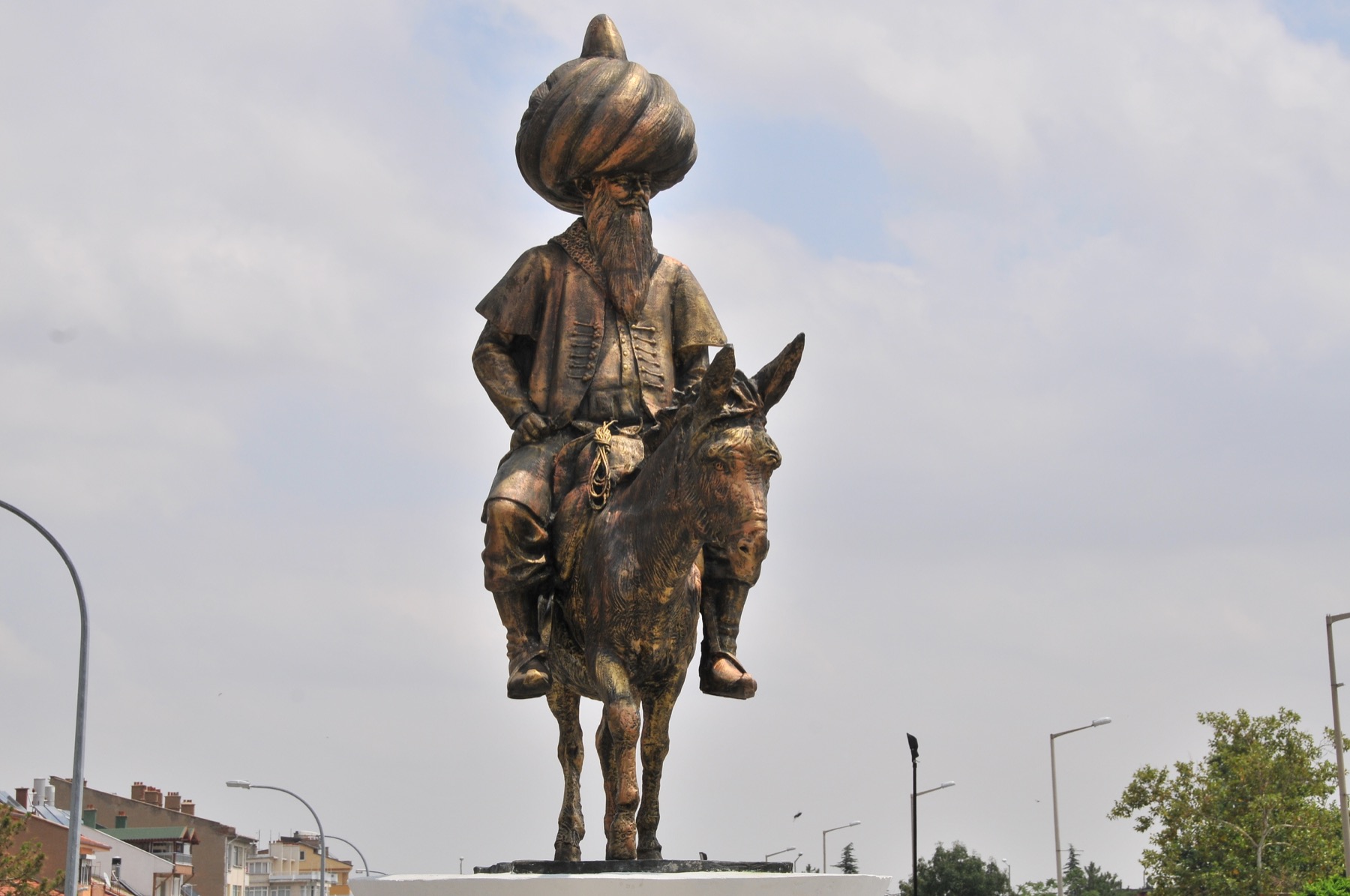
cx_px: 675
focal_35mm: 78
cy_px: 448
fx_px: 2921
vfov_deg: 17.4
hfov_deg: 26.0
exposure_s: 1/640
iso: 250
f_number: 13
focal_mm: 52
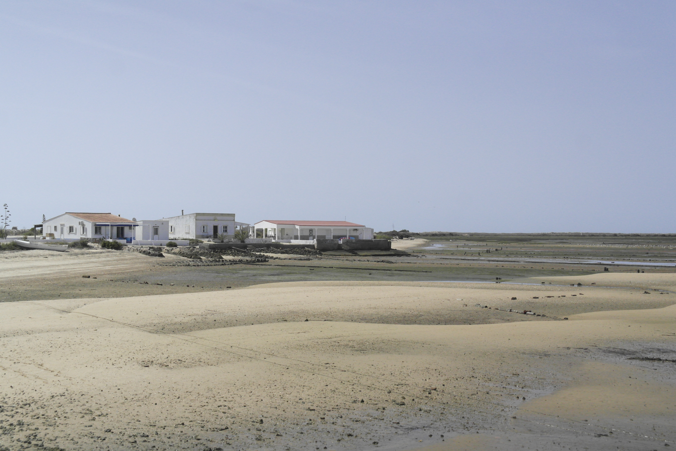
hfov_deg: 37.5
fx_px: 995
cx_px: 338
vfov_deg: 25.5
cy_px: 226
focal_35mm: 53
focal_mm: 35
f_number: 8
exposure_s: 1/4000
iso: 1600
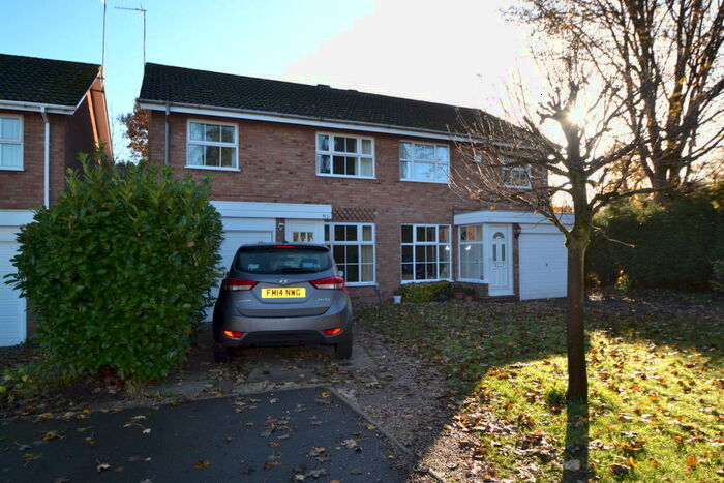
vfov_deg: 59.5
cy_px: 242
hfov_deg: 81.2
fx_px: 422
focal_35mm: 21
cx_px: 362
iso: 100
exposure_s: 1/60
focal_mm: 14
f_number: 8
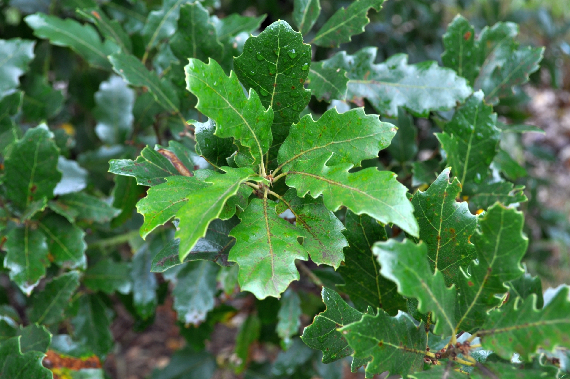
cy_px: 190
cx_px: 285
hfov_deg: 33.4
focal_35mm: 60
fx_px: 949
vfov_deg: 22.6
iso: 220
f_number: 8
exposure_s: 1/60
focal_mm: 40
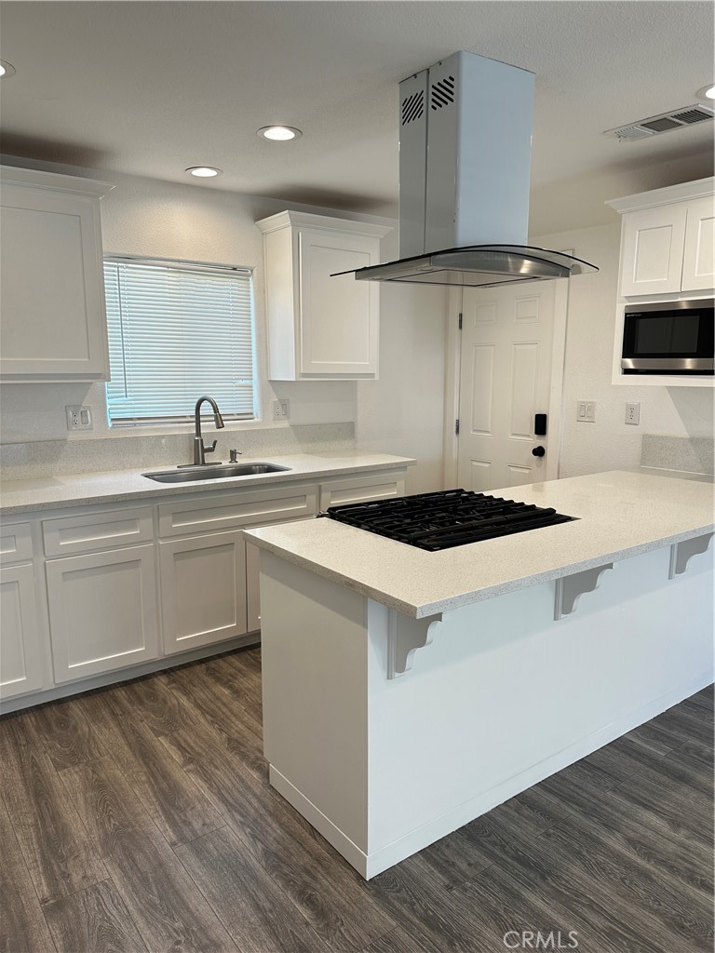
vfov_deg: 71.6
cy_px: 476
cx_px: 358
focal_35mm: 24
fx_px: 661
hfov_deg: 56.8
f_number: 1.78
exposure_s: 1/142
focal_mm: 6.86
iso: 64
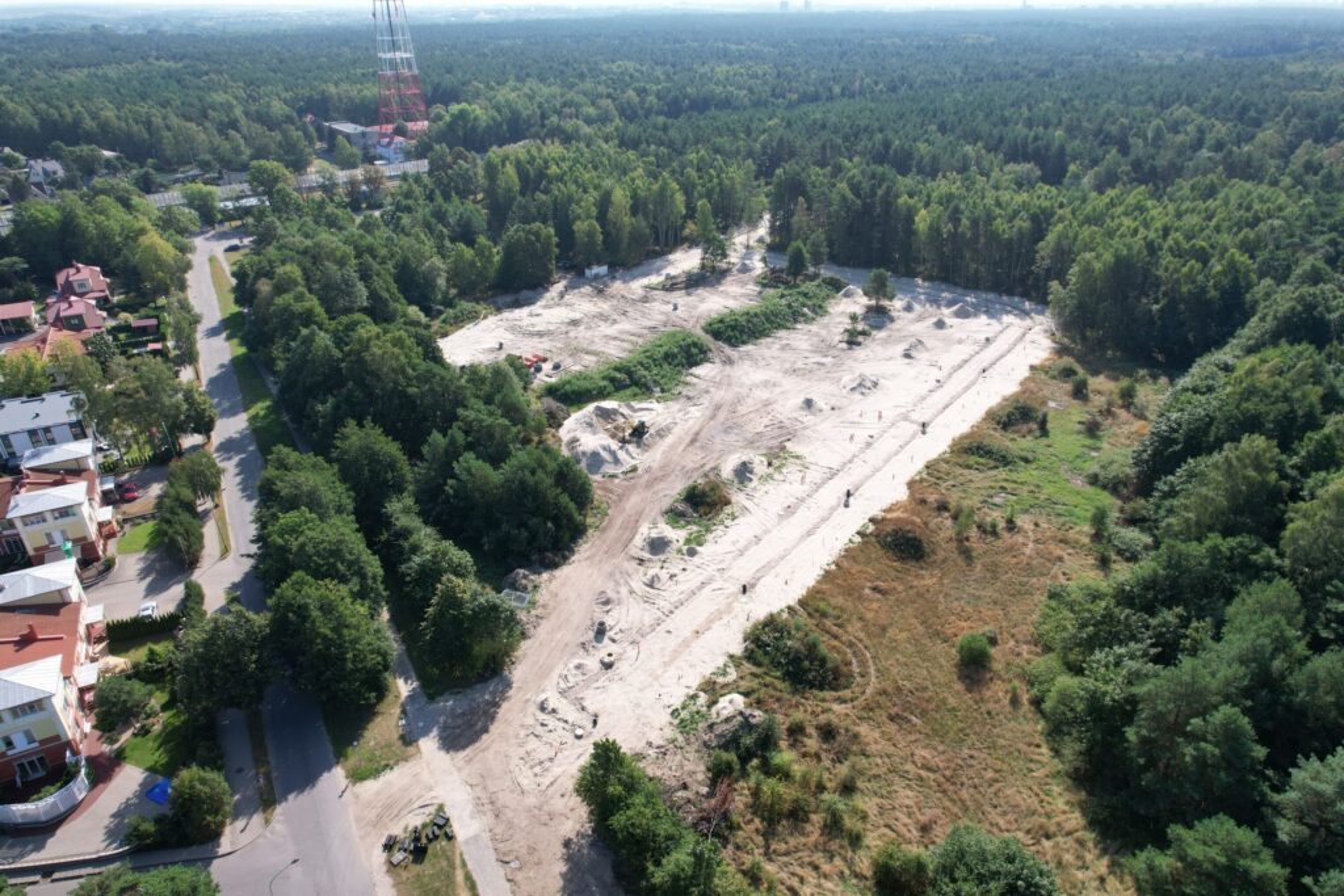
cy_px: 448
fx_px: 821
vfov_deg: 57.2
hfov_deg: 78.6
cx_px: 672
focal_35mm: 22
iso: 130
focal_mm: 8.38
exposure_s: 1/1250
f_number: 2.8
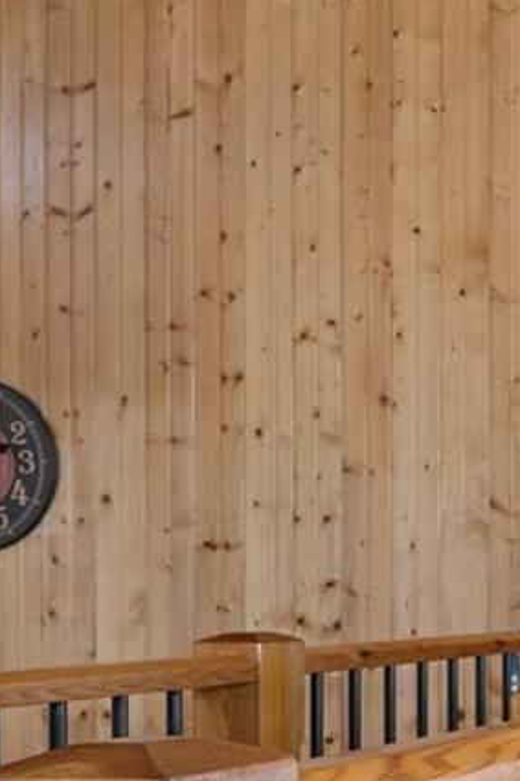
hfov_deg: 13.6
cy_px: 592
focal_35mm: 64
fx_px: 1388
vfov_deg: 30.9
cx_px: 1319
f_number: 9
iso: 320
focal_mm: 17
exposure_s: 1.6
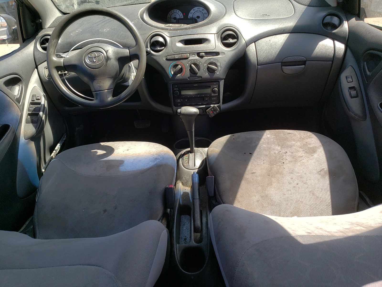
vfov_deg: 53.1
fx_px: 287
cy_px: 144
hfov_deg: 67.3
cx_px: 191
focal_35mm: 26
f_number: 1.5
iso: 50
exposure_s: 1/667
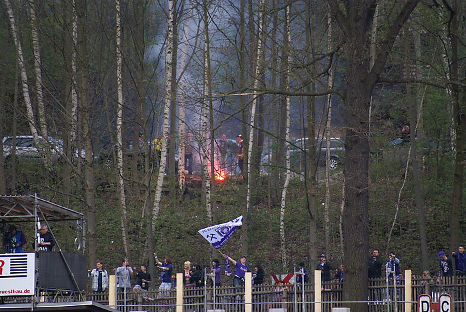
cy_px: 156
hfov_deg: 6.0
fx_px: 4471
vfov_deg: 4.0
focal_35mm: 345
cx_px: 233
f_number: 5.6
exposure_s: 1/320
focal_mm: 230
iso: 800
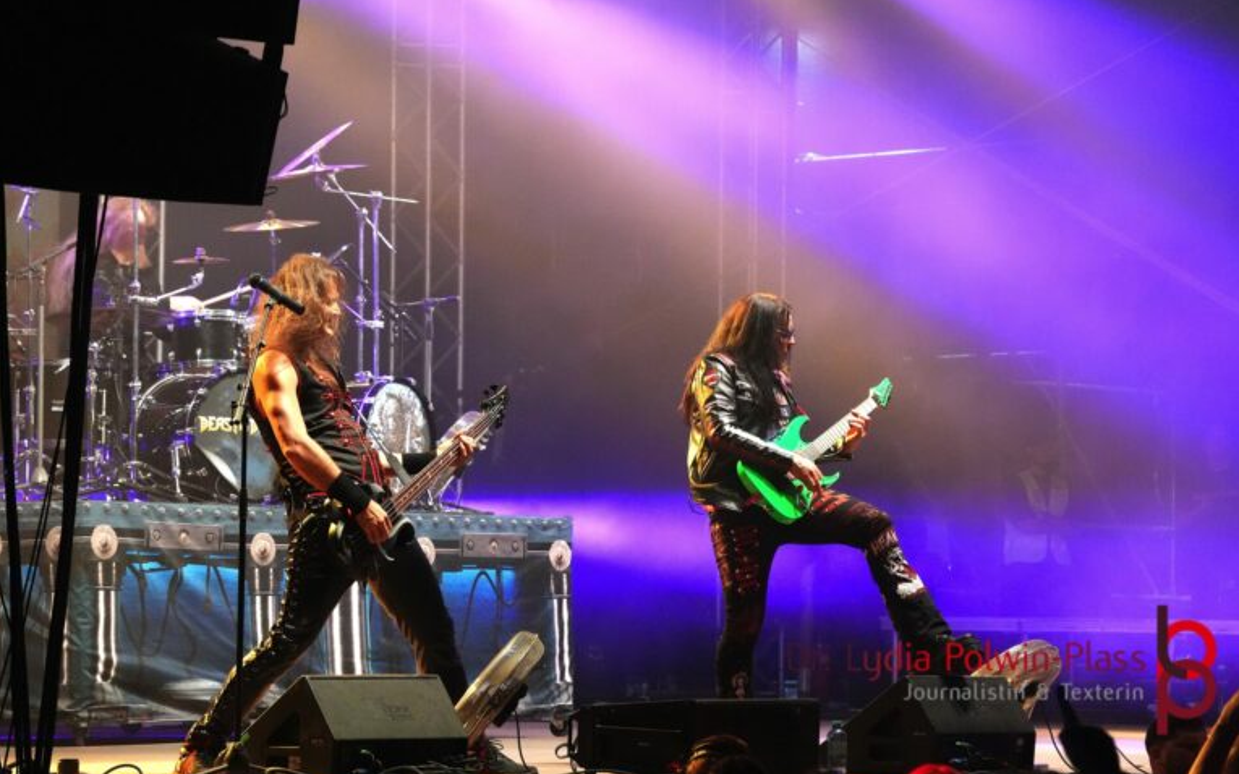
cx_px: 619
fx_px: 4558
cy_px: 398
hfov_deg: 15.5
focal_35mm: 135
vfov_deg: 9.7
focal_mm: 88
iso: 6400
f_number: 5.6
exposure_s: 1/125
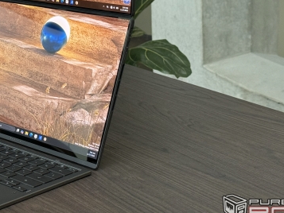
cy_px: 46
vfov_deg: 16.3
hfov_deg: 21.3
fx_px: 739
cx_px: 30
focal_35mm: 90
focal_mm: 6.76
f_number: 1.78
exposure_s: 1/60
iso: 80
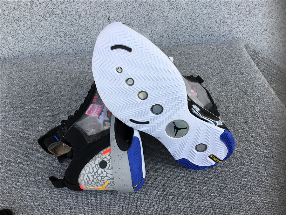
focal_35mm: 31
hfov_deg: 58.4
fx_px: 256
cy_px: 108
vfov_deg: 45.4
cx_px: 143
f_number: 2.4
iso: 25
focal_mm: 3.3
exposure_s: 1/438
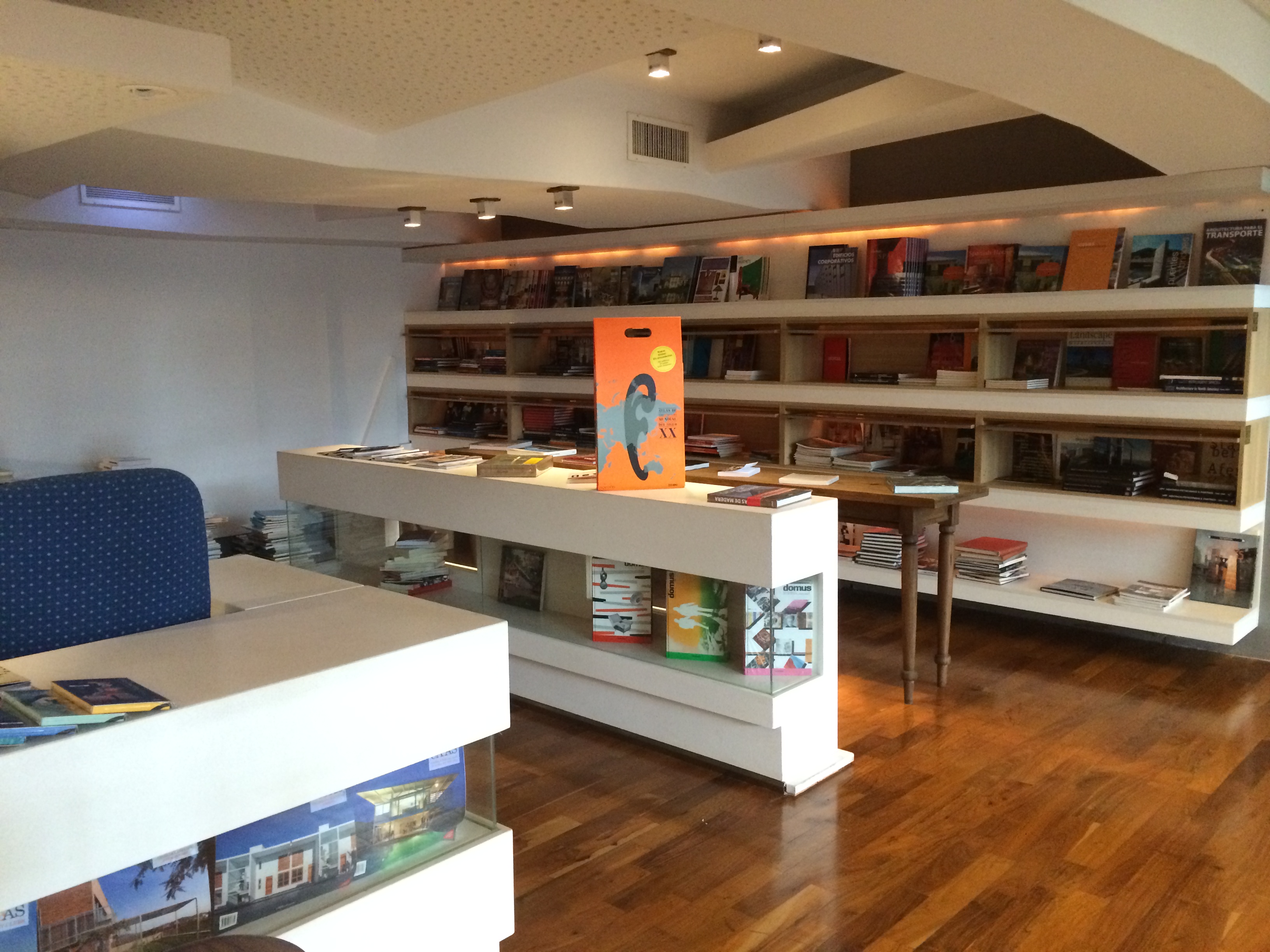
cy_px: 476
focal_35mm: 30
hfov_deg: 60.0
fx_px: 1101
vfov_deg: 46.8
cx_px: 635
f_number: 2.2
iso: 320
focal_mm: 4.12
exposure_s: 1/25
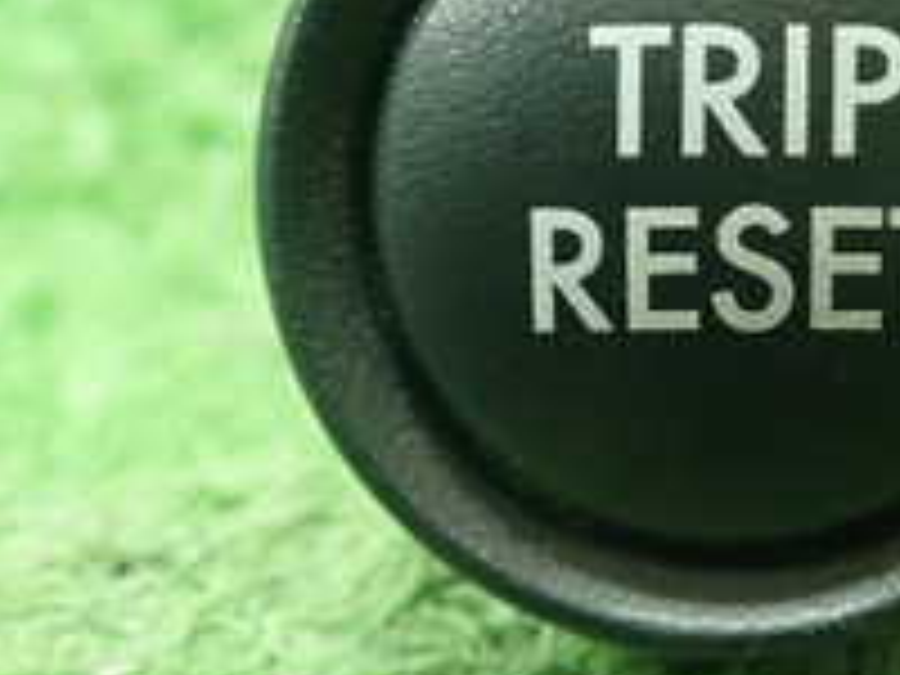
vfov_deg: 16.4
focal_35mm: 90
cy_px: 315
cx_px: 756
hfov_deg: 21.4
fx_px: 2340
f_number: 2.3
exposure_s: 1/100
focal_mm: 5.5
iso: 800
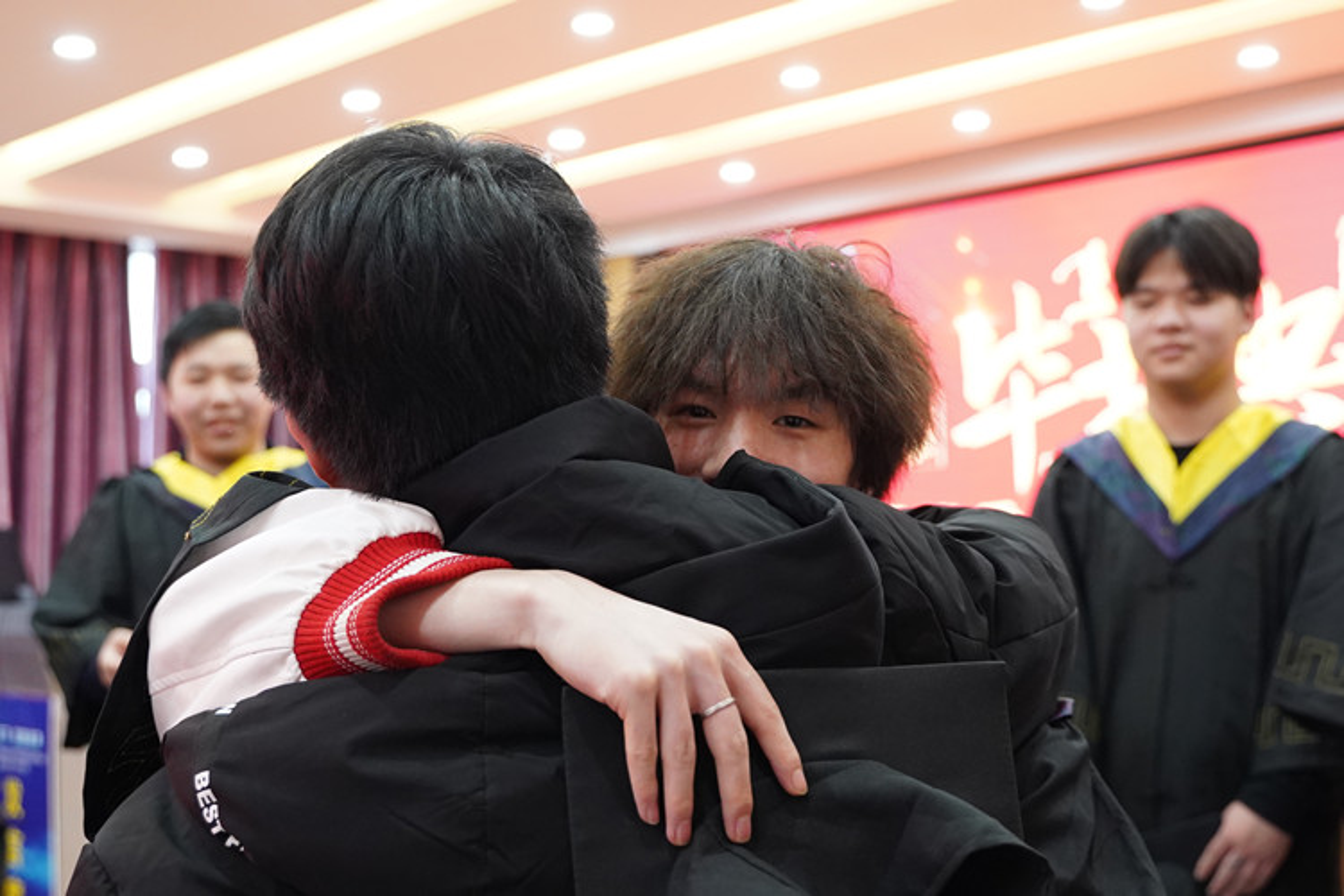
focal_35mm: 48
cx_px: 672
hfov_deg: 41.1
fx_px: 1792
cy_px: 448
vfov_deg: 28.1
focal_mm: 32
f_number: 3.2
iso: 3200
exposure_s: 1/160
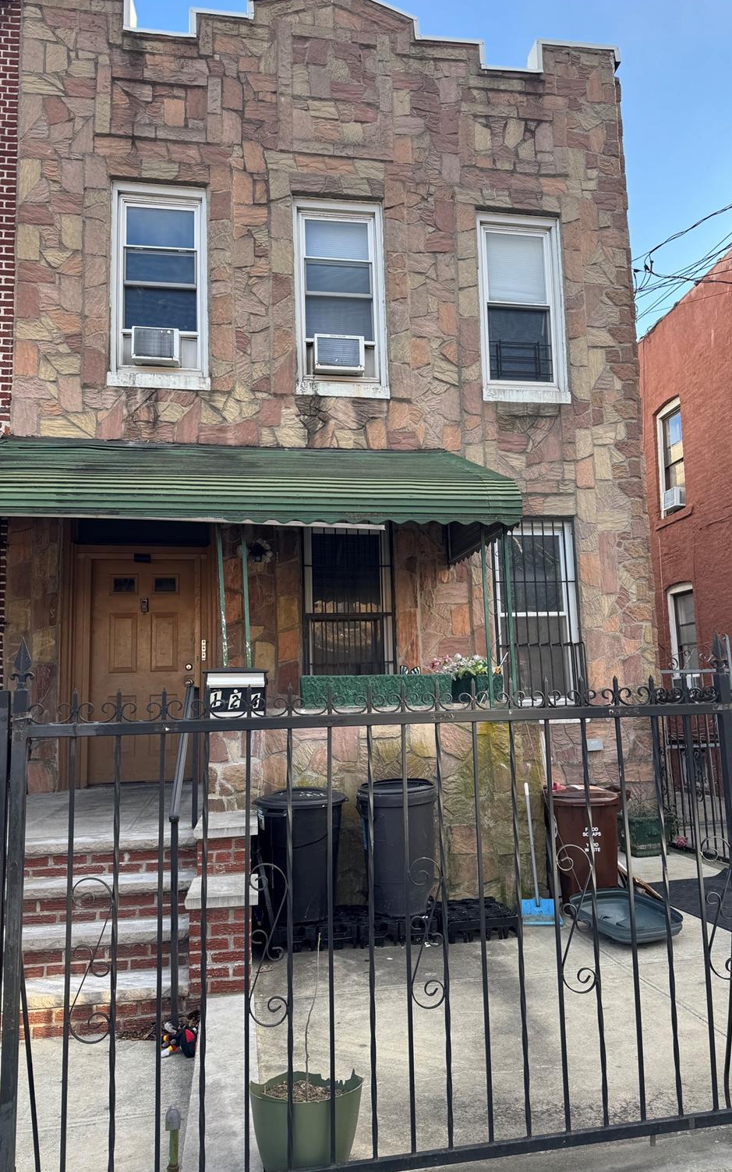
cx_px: 405
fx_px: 830
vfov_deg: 70.4
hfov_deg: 47.5
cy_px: 590
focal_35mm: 26
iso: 80
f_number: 1.78
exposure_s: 1/588
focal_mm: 6.76
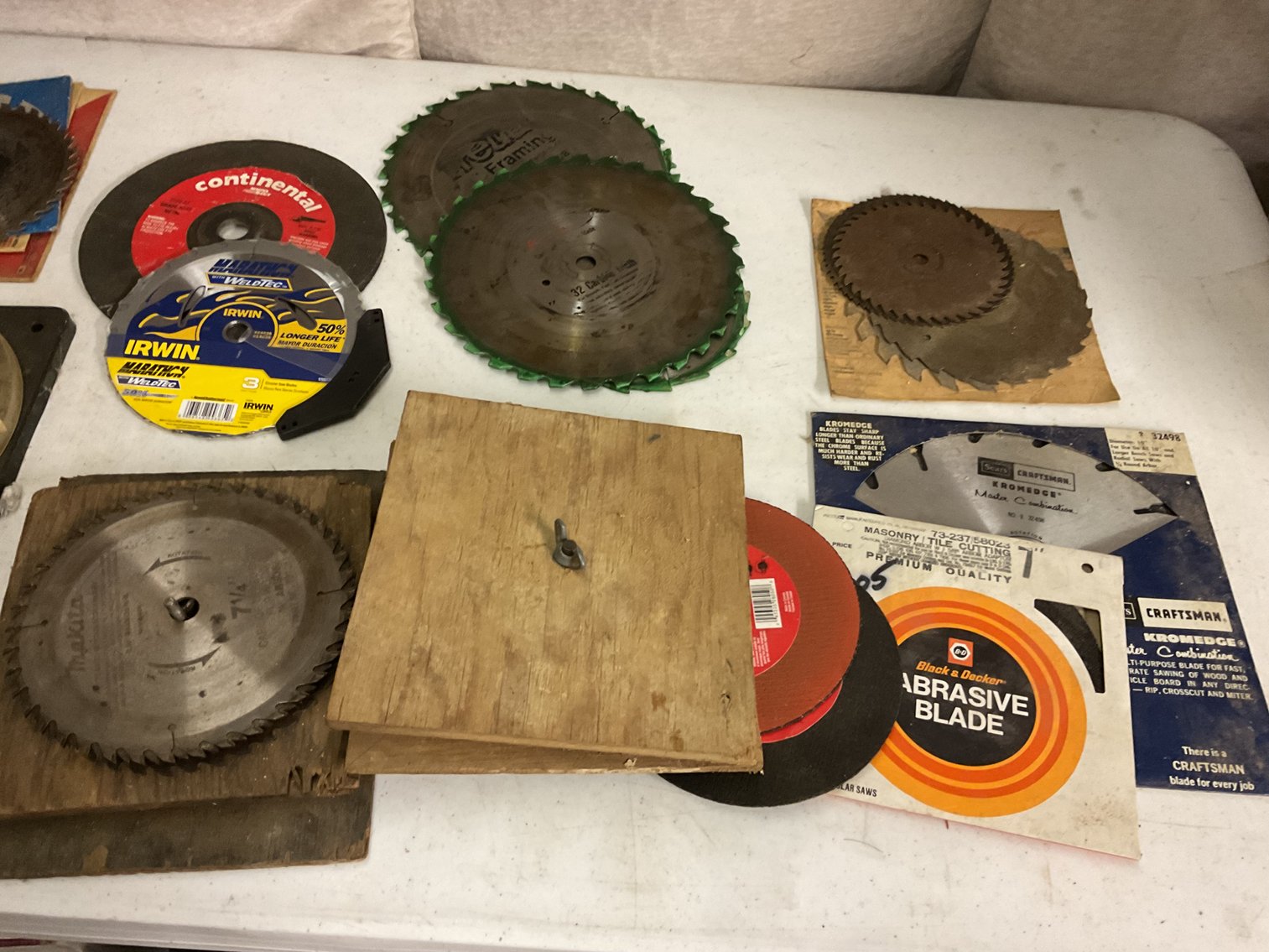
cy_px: 476
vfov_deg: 48.2
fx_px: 1063
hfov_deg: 61.7
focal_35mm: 29
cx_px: 634
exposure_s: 1/40
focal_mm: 3
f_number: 1.8
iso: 200
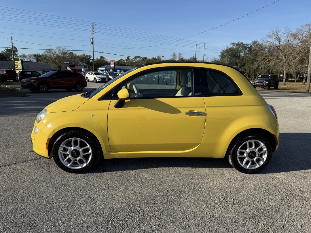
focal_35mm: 24
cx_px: 156
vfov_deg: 56.8
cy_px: 116
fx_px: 216
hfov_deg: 71.6
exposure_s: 1/4975
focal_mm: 6.76
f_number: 1.78
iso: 80
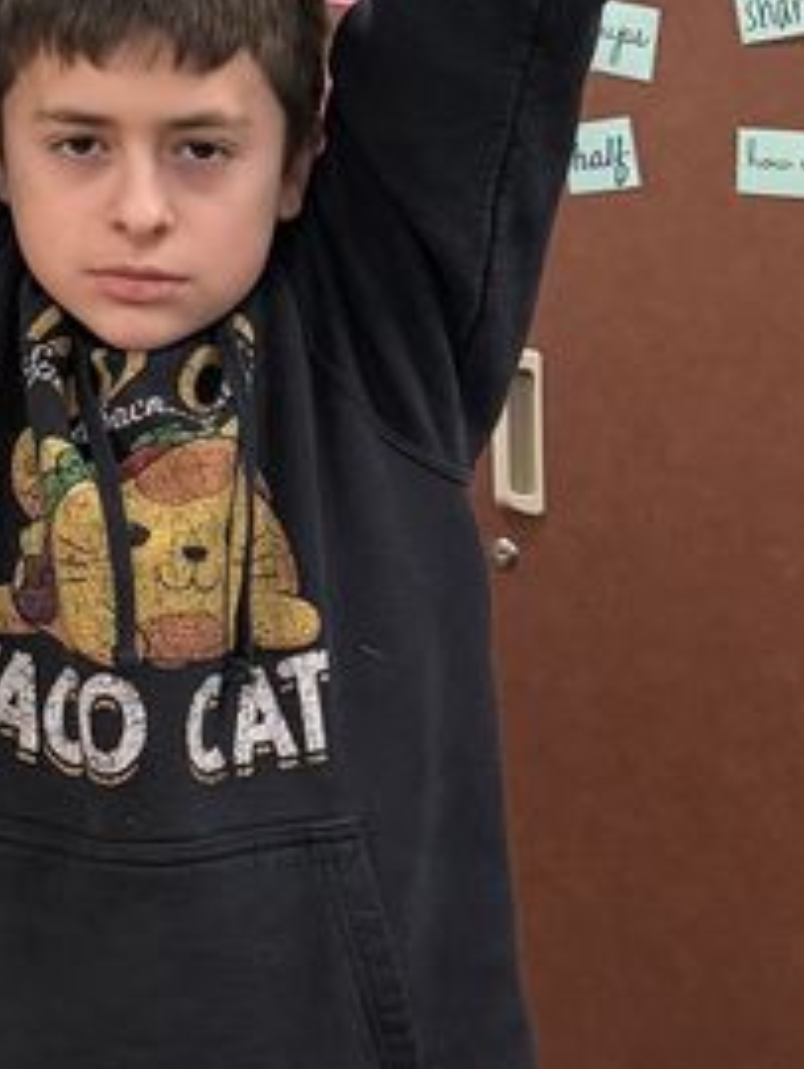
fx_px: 2814
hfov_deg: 15.4
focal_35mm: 91
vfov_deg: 20.1
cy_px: -238
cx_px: -285
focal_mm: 6.76
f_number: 1.78
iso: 320
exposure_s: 1/50
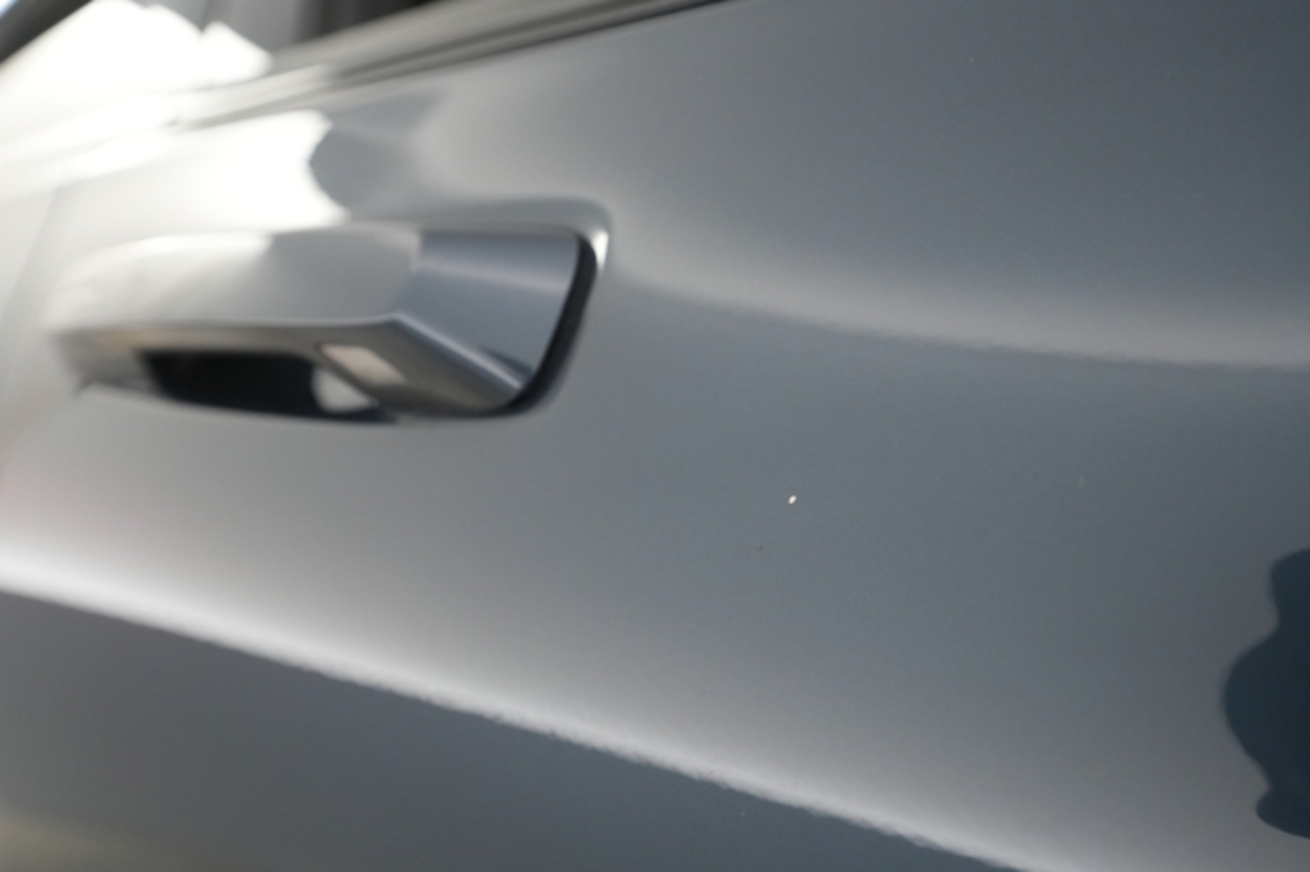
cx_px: 655
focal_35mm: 28
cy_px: 436
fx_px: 1018
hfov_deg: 65.5
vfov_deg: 46.4
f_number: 4.5
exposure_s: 1/100
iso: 4000
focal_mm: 28
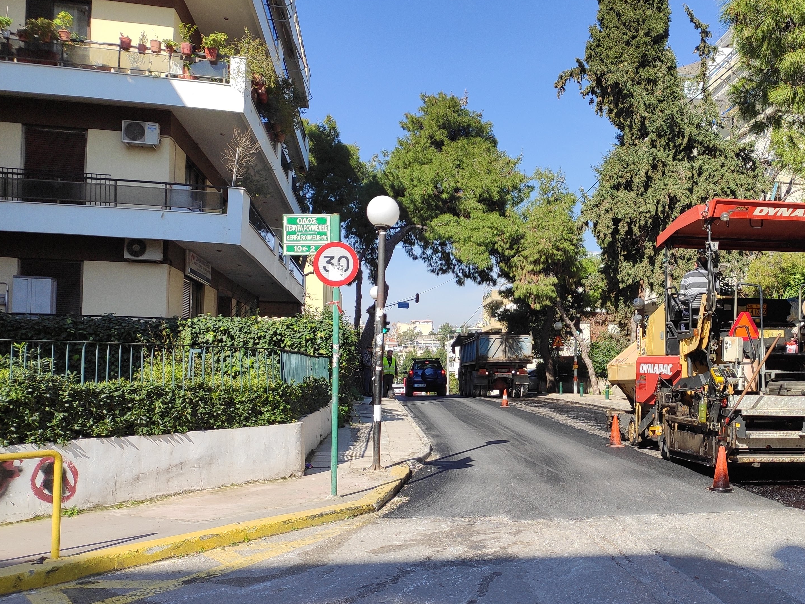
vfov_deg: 40.6
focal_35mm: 35
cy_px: 351
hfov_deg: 51.2
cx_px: 562
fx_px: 814
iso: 112
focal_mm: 4.74
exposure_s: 1/1660
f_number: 1.79
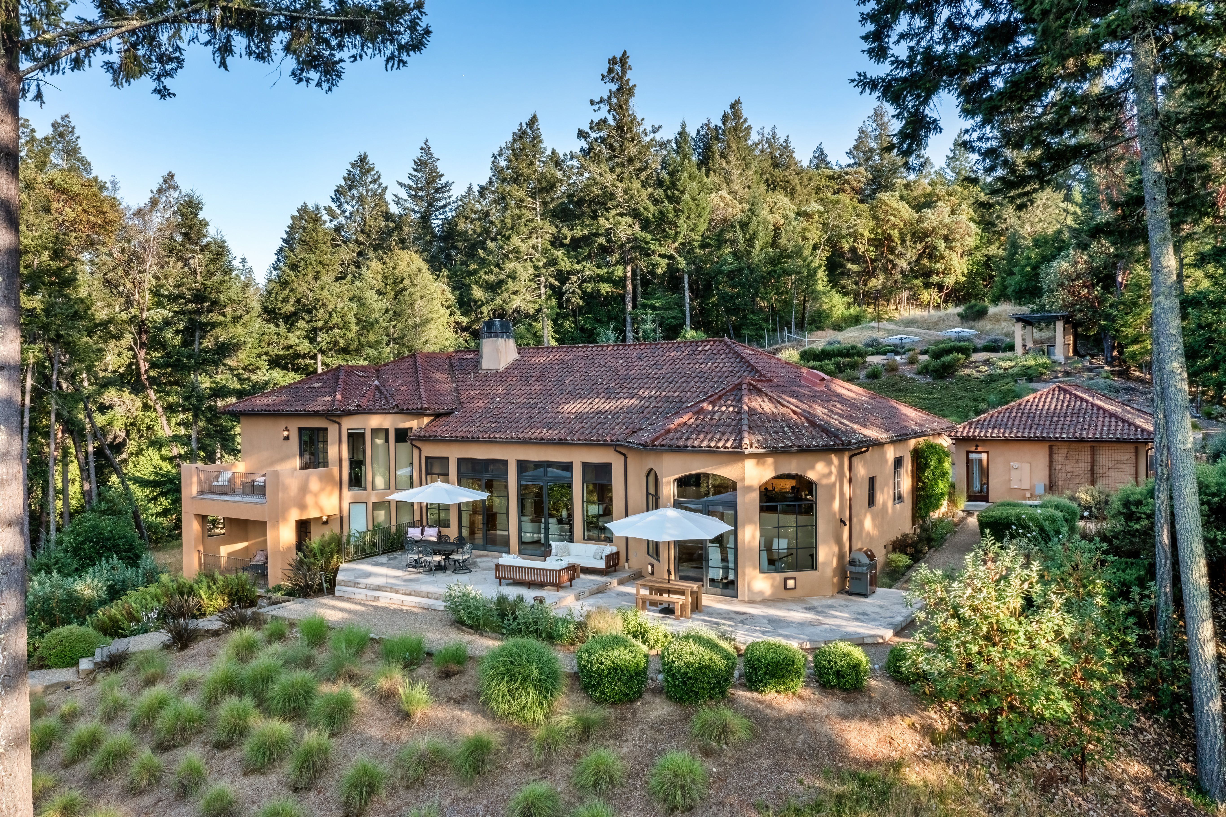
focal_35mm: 28
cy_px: 408
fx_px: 953
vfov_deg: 46.4
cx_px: 613
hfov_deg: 65.5
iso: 200
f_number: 6.3
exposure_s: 1/50
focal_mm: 10.26
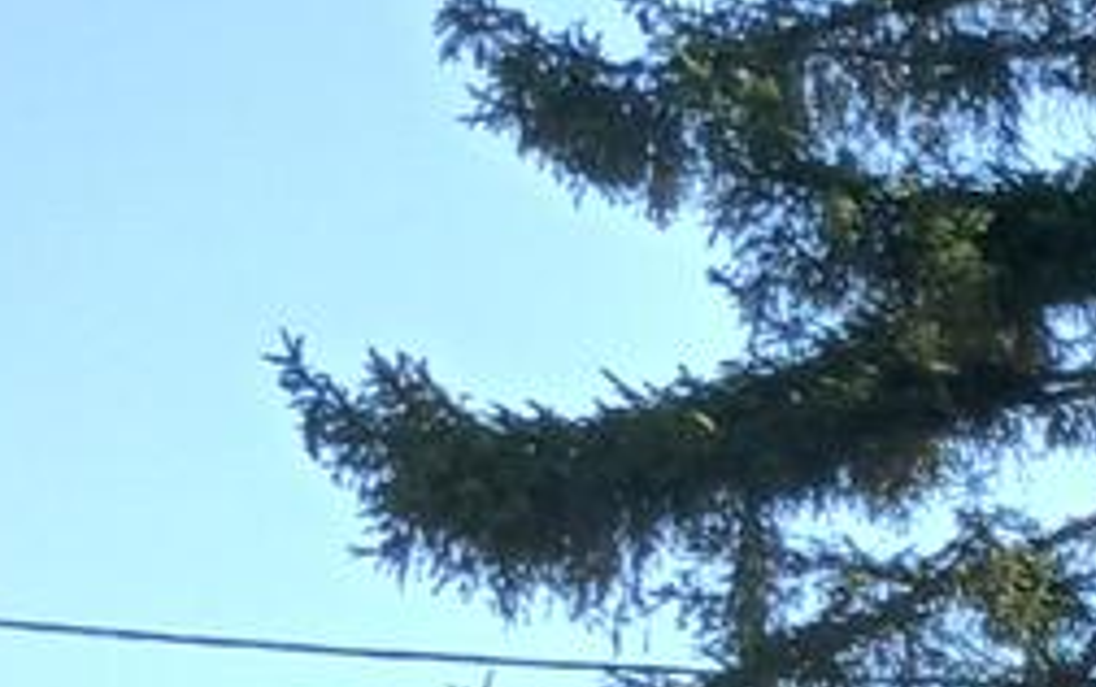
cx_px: 2866
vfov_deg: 5.9
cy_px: 1417
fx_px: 6517
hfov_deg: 8.5
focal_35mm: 218
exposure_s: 1/195
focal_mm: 4
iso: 20
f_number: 1.8
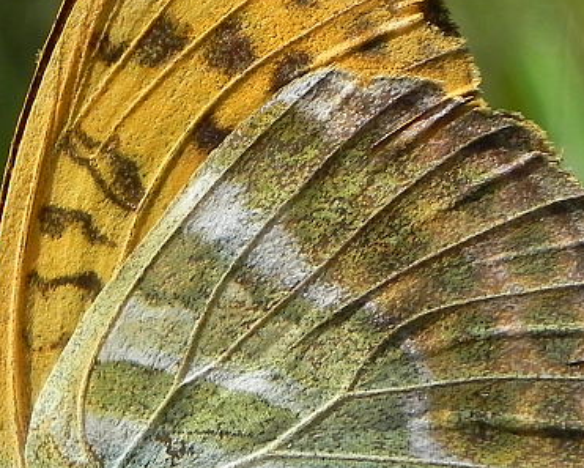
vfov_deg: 6.0
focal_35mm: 256
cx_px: 63
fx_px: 4426
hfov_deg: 7.5
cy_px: 320
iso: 160
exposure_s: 1/500
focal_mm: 16.9
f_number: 7.1
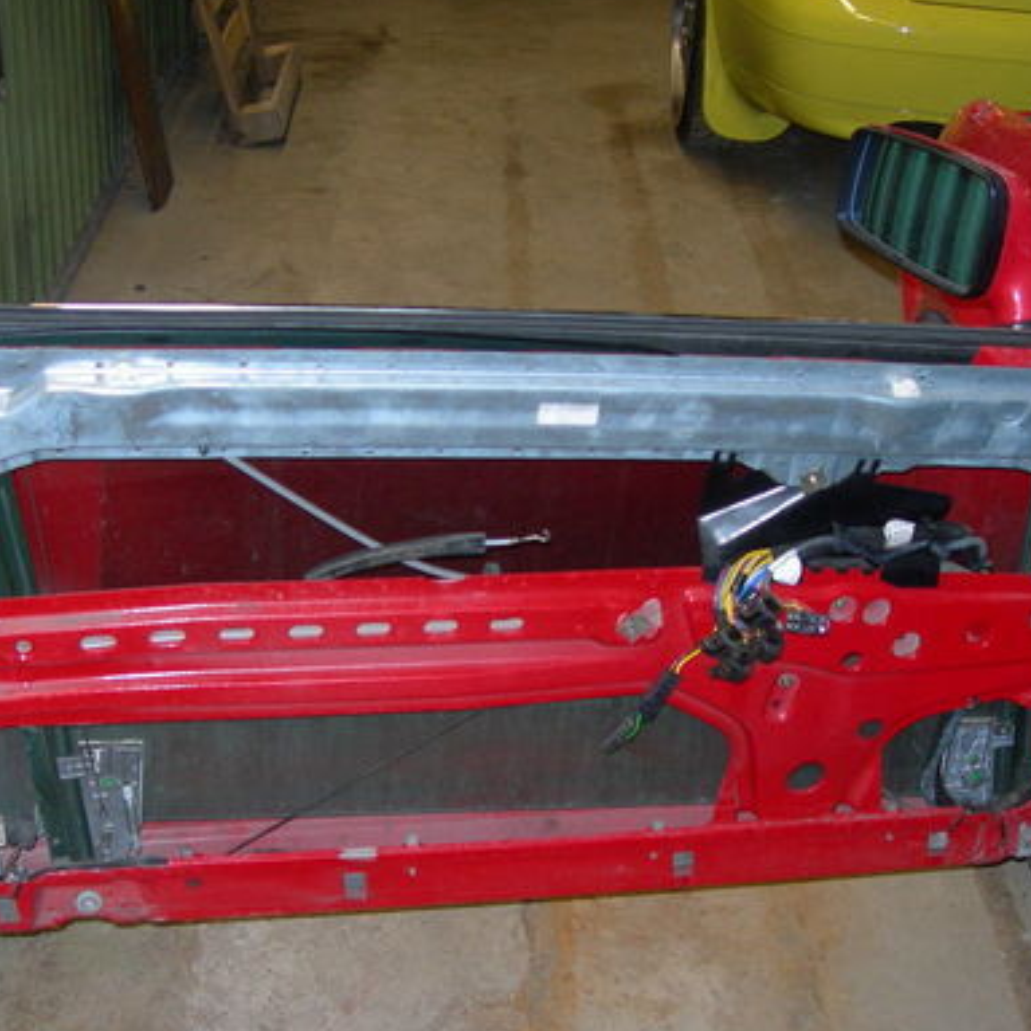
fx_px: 1887
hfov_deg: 30.6
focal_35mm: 56
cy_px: 585
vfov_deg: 30.5
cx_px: 507
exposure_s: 1/60.1
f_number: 2.8
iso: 121
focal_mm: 7.8
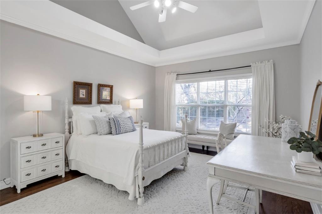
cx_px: 161
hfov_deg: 90.0
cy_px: 107
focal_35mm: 18
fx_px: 161
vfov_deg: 67.3
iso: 500
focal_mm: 18
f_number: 9
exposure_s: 1/15
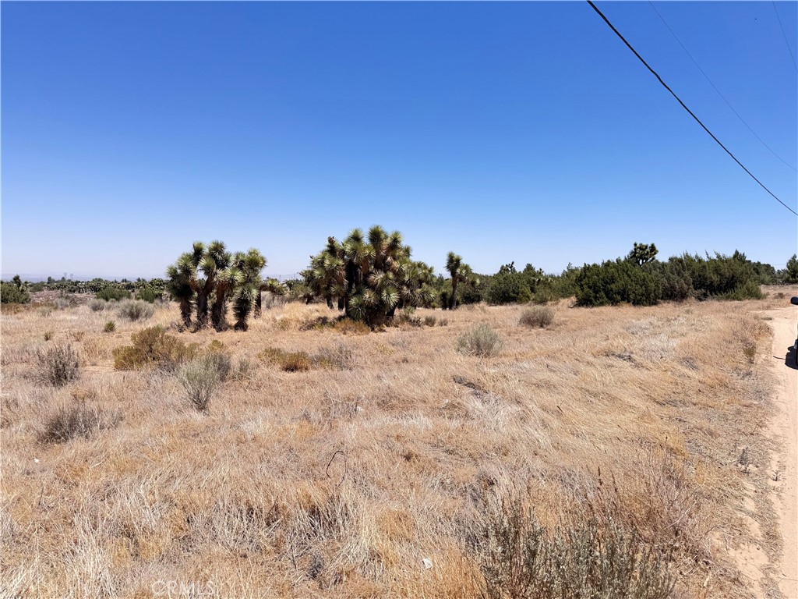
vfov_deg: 56.8
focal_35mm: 24
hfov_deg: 71.6
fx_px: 553
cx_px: 399
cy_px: 300
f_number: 1.78
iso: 80
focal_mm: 6.76
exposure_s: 1/2105
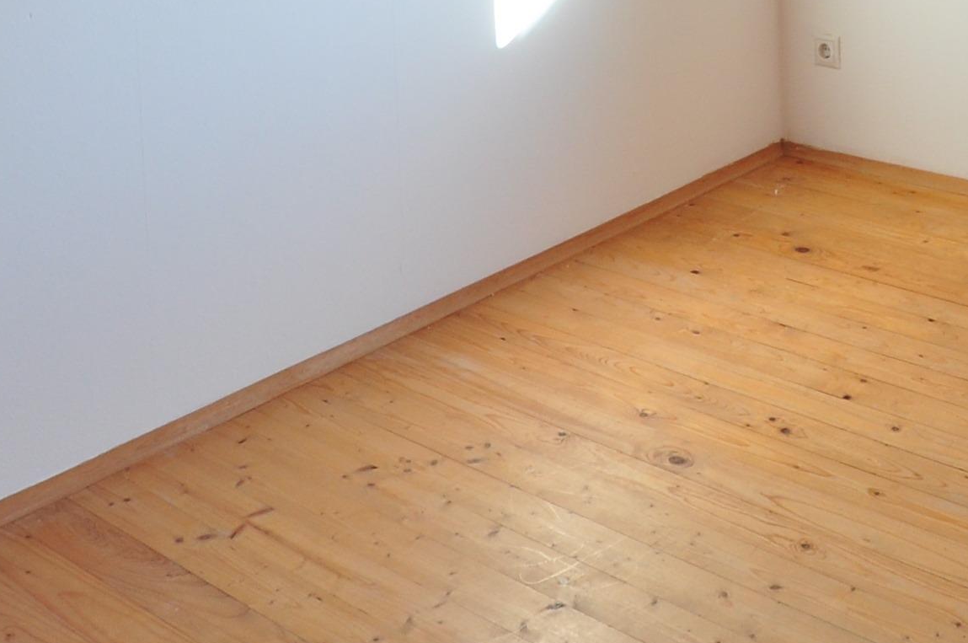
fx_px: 1504
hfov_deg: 34.3
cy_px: -356
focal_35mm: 56
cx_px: 811
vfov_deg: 20.3
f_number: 9
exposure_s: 1/6
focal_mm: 10
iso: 200
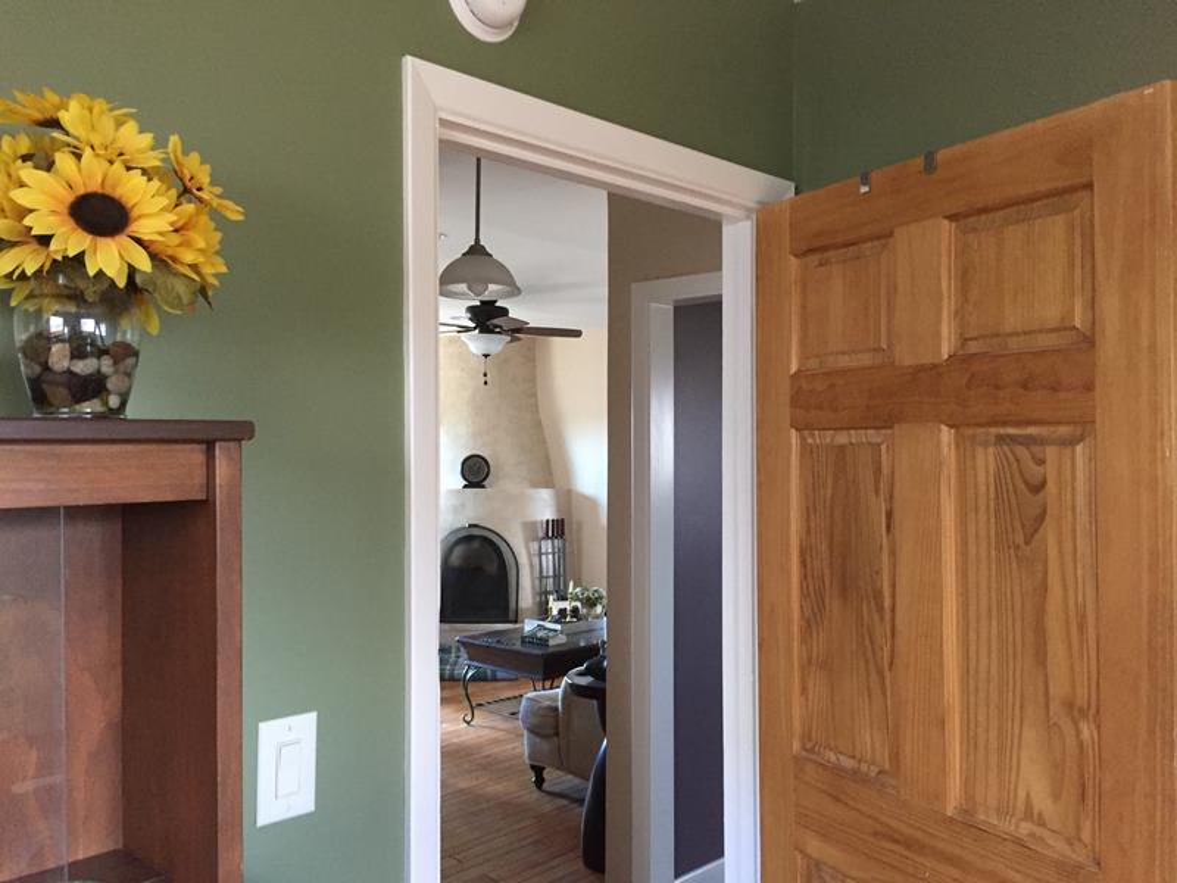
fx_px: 986
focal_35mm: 29
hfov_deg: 61.7
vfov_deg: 48.2
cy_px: 442
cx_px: 588
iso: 250
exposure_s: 1/24
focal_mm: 4.15
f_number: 2.2
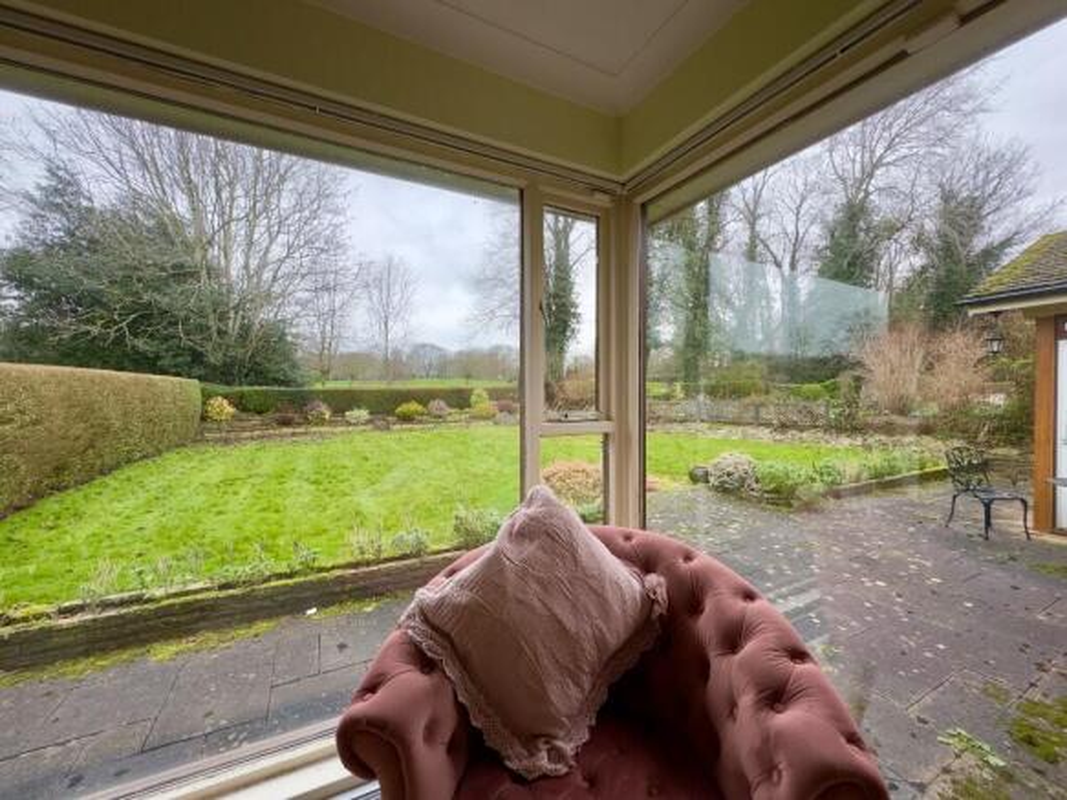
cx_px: 534
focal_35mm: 14
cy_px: 400
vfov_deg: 85.7
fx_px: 431
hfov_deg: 102.1
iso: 64
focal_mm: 2.22
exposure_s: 1/99
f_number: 2.2
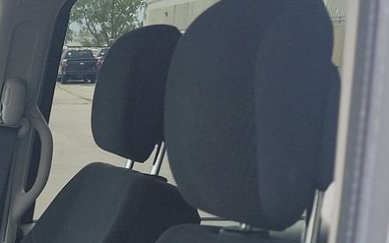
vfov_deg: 11.5
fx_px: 1092
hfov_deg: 18.2
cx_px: -180
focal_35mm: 103
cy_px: 480
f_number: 1.8
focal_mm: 6.7
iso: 50
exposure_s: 1/196
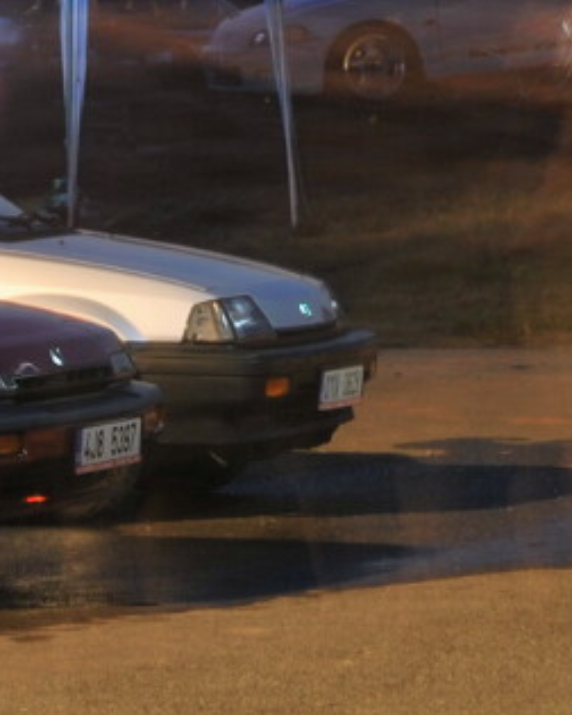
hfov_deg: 4.6
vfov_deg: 5.8
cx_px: -608
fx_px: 7047
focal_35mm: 333
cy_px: -163
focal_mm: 70
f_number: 9
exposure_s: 20
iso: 200
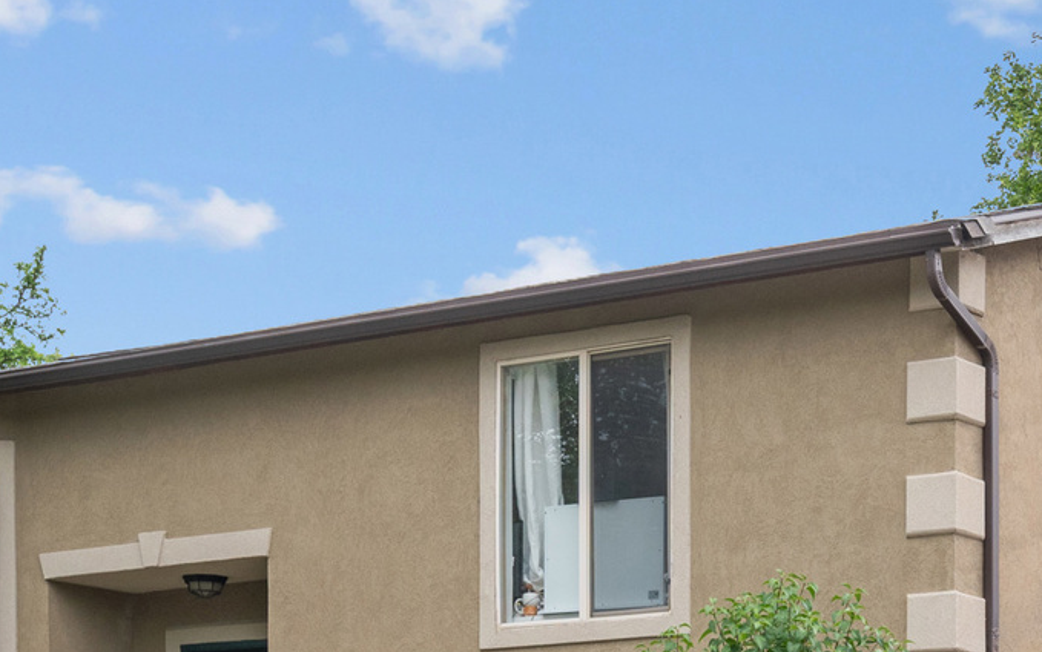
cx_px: 953
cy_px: 932
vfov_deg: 14.8
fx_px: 2358
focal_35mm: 83
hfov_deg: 24.2
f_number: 8
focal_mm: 27
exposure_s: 1/60
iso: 250
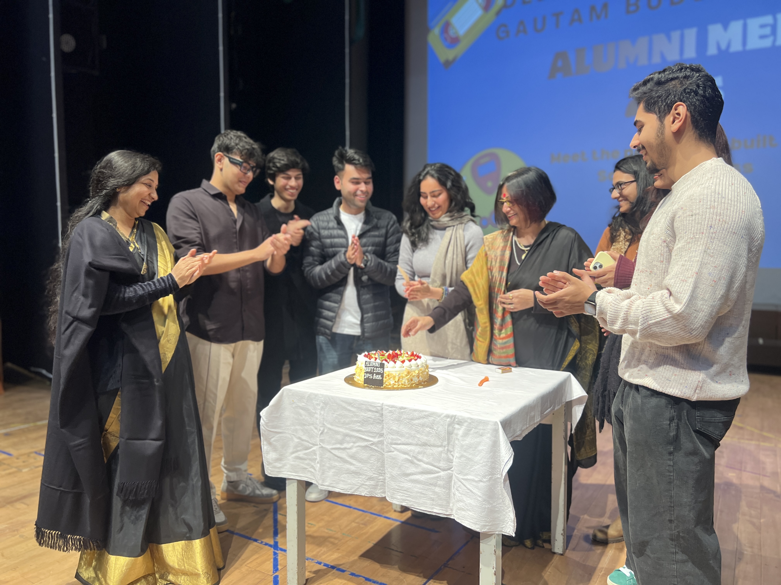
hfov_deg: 67.3
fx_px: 587
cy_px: 292
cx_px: 390
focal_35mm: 26
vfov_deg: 53.1
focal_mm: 5.7
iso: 125
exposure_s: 1/50
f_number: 1.5
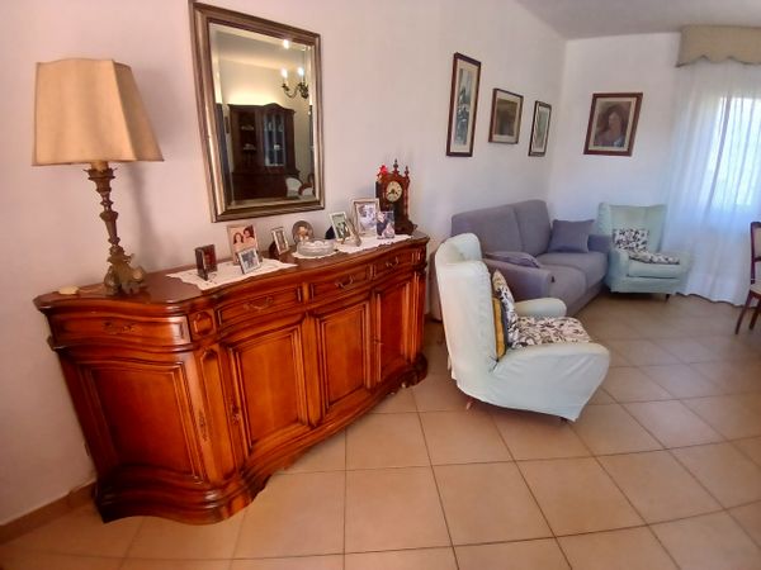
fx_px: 374
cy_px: 285
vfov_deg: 74.7
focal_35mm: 17
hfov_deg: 91.0
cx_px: 380
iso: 160
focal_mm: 1.4
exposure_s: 1/33
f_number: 2.2
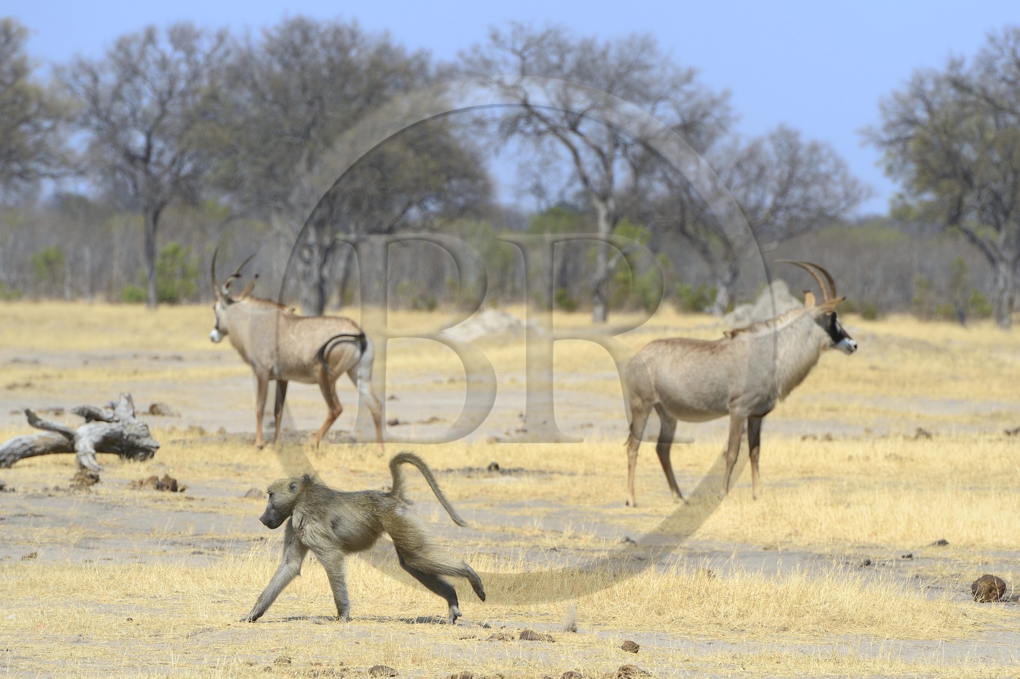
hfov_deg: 7.4
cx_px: 510
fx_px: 7931
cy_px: 340
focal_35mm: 280
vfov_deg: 4.9
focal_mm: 280
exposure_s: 1/1000
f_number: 8
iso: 400
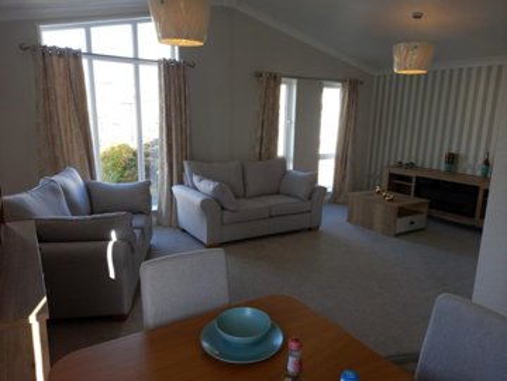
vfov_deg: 54.9
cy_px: 190
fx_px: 366
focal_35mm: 25
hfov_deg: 69.4
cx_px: 254
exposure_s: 1/50
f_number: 2
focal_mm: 4.6
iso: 32
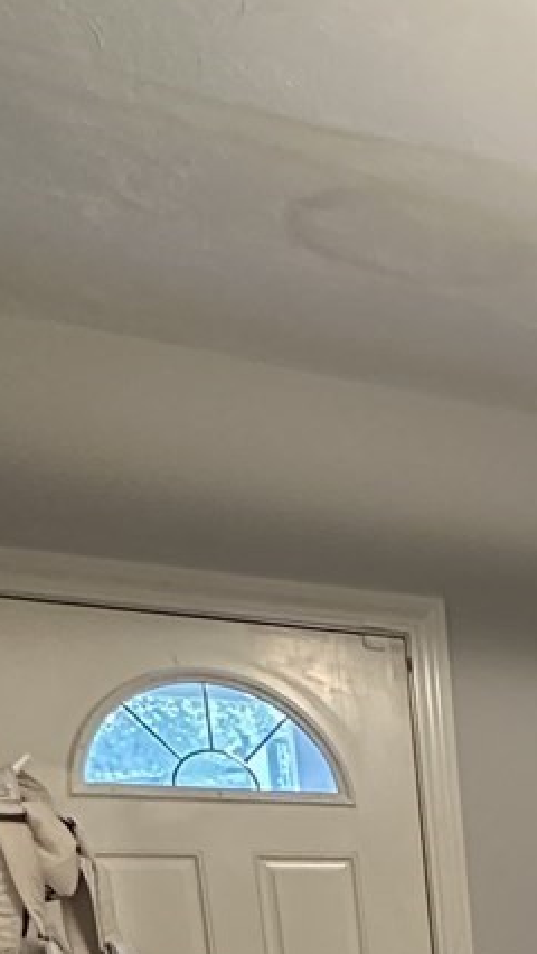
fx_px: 1391
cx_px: 982
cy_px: 1234
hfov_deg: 17.5
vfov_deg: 30.2
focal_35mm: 55
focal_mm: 2.22
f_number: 2.2
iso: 400
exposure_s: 1/60
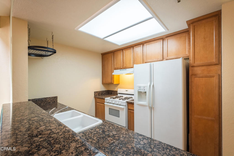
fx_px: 98
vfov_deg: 77.3
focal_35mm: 15
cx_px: 117
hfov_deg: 100.4
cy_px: 78
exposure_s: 1/400
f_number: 6.3
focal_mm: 15
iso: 320
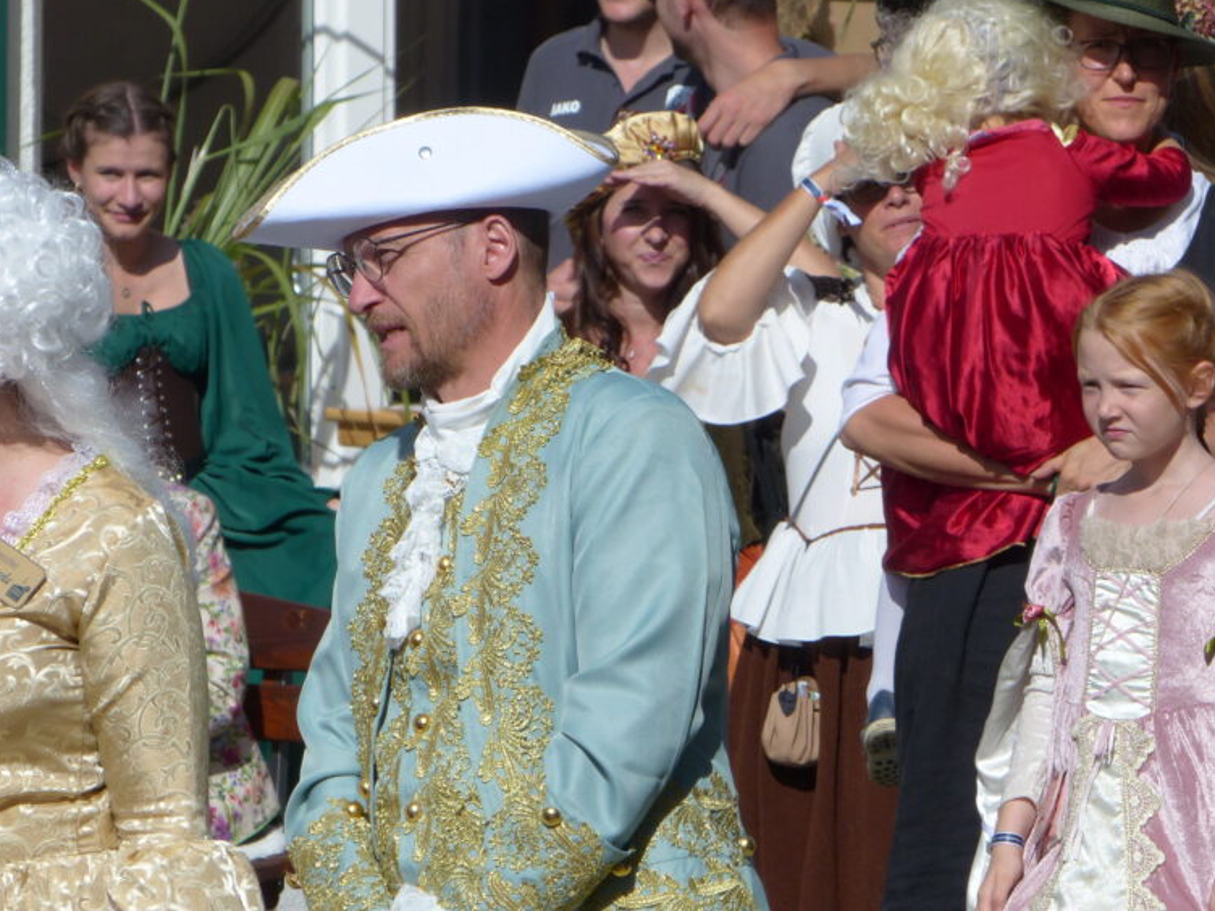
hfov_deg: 4.7
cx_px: 818
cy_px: 394
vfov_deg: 3.5
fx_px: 14812
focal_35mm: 422
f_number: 4.5
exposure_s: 1/1600
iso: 100
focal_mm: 55.7
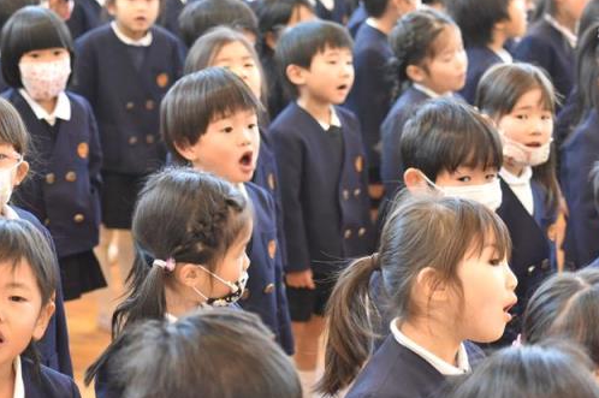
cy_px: 226
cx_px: 243
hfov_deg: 22.6
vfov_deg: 15.2
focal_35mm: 90
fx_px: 1496
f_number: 5
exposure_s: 1/100
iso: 5000
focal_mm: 70
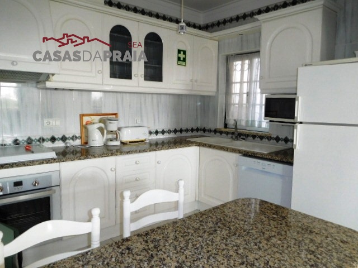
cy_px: 134
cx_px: 179
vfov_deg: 54.9
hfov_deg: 69.4
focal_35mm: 25
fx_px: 259
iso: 160
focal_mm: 4.5
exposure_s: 1/30
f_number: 3.4
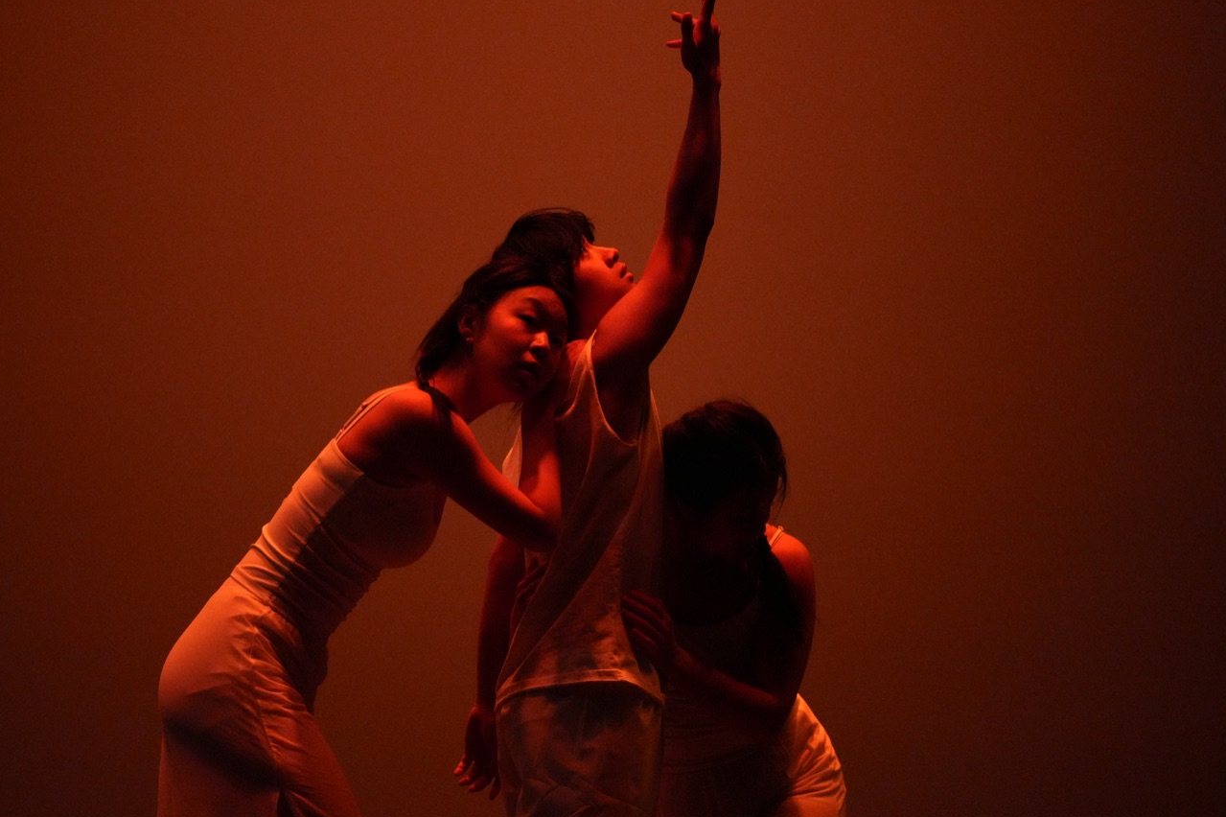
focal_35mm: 219
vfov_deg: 6.3
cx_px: 640
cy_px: 423
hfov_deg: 9.4
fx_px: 7456
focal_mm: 200
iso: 12800
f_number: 2.8
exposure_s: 1/500
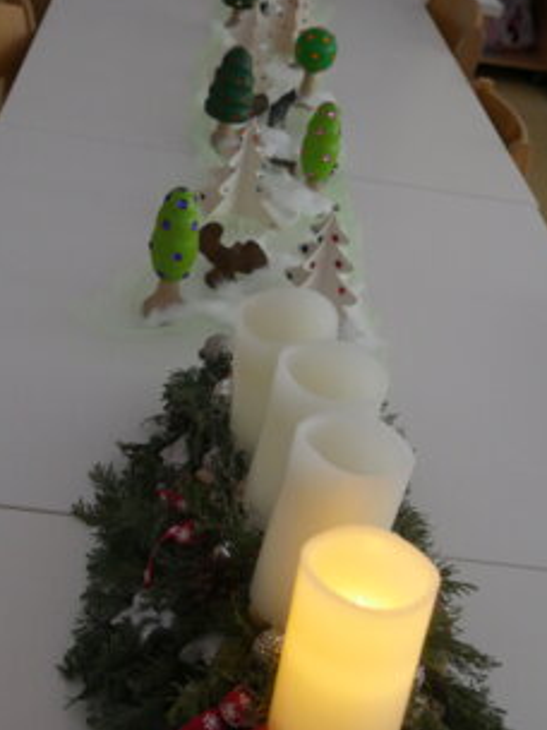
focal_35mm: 50
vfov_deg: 38.1
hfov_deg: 29.1
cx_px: 235
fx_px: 1053
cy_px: 423
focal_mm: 19
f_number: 3.8
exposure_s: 1/60
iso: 3200
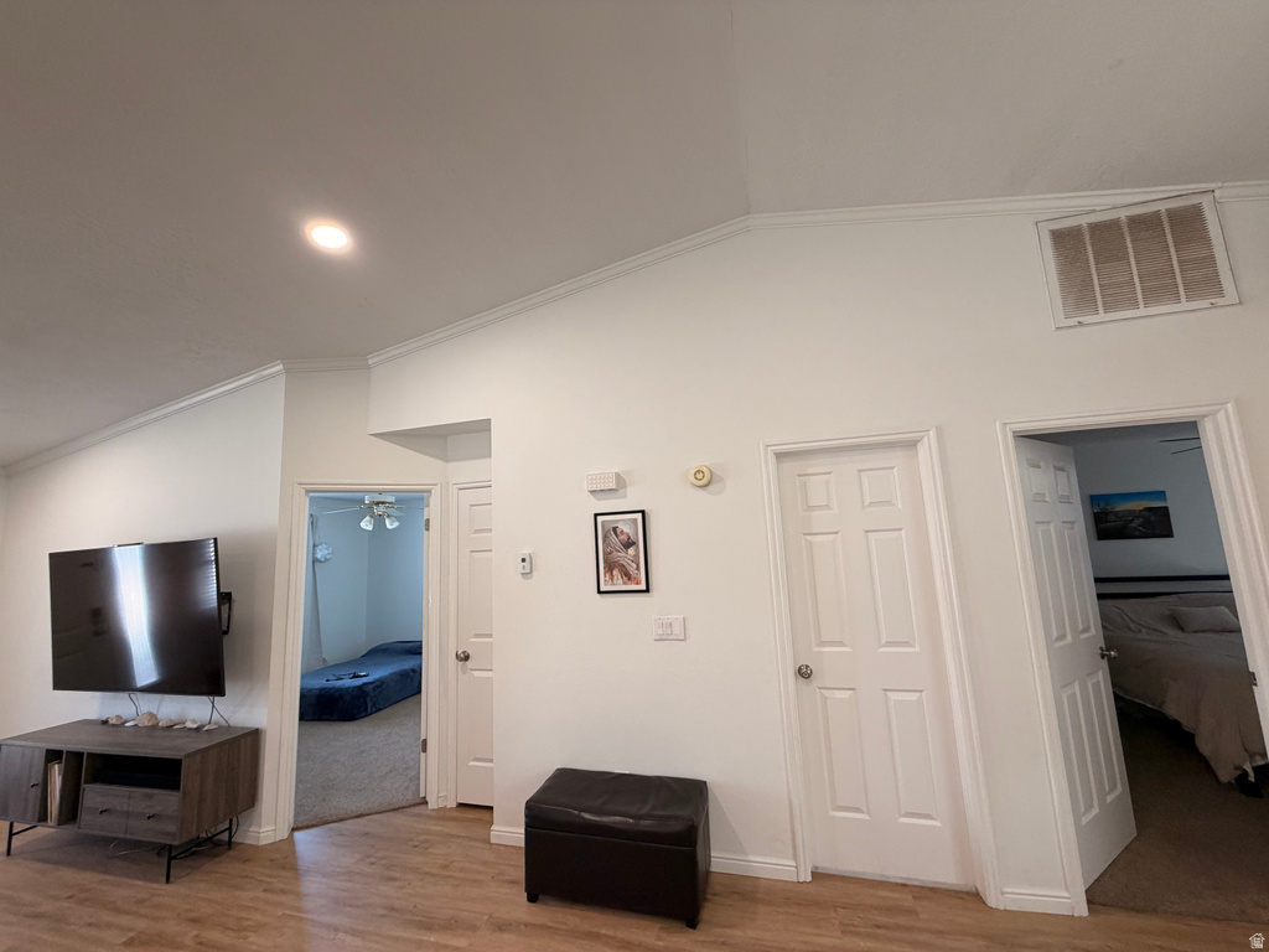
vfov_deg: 85.7
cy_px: 476
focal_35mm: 14
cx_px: 634
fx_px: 513
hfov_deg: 102.1
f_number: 2.2
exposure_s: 1/60
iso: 160
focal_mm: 2.22
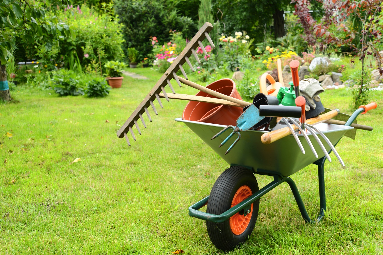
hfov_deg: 46.4
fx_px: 447
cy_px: 128
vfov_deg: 31.9
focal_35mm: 42
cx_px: 192
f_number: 7.1
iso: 100
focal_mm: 42
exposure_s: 1/80
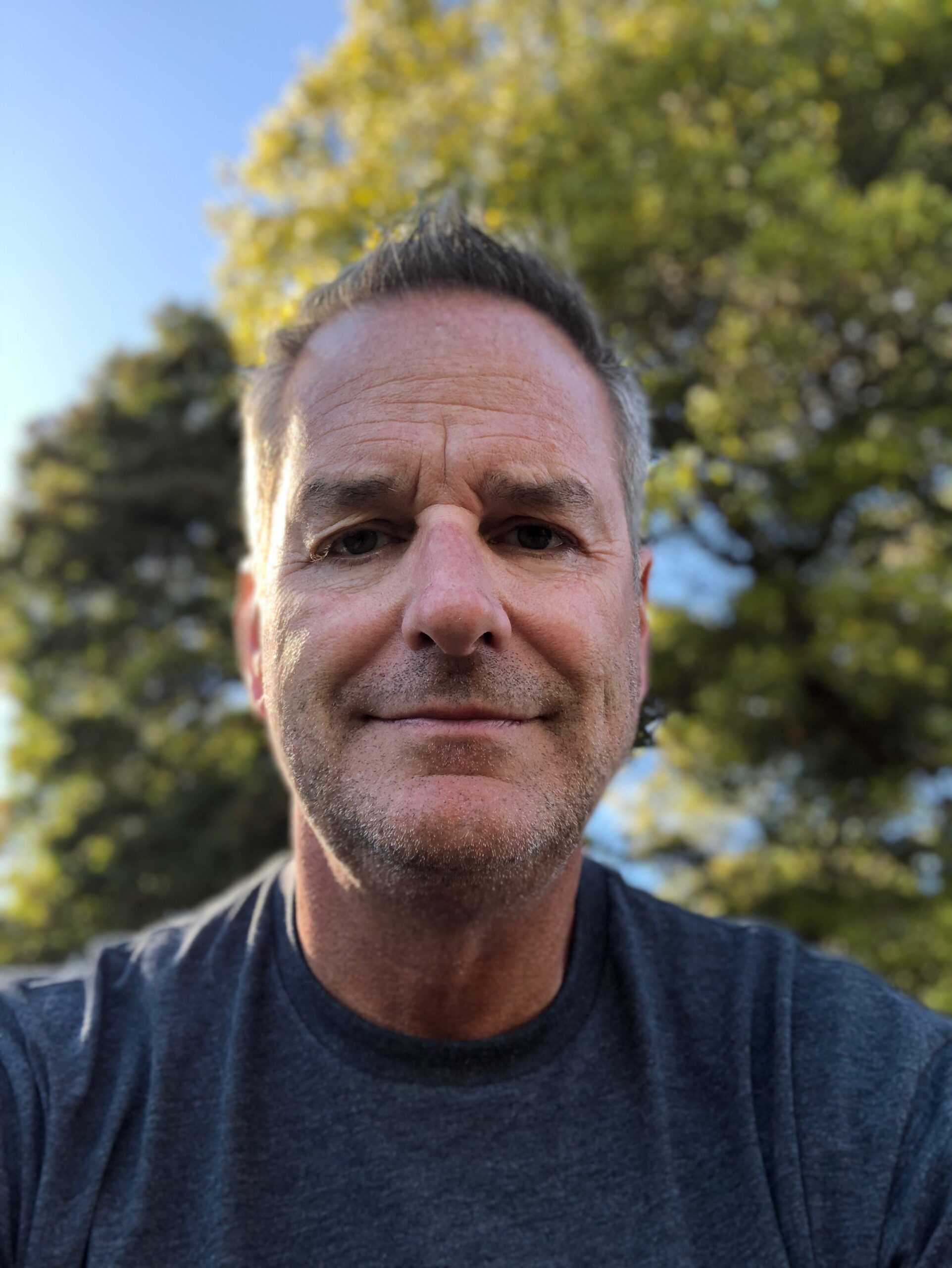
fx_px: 1172
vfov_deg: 56.8
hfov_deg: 44.2
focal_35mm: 32
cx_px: 476
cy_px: 634
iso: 25
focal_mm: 2.87
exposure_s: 1/120
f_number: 2.2
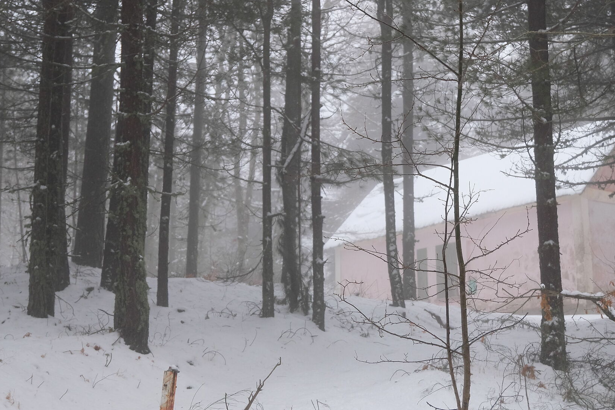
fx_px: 1076
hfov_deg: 31.9
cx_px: 328
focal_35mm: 63
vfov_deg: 21.6
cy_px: 200
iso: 800
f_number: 2.8
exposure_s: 1/250
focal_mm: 28.4
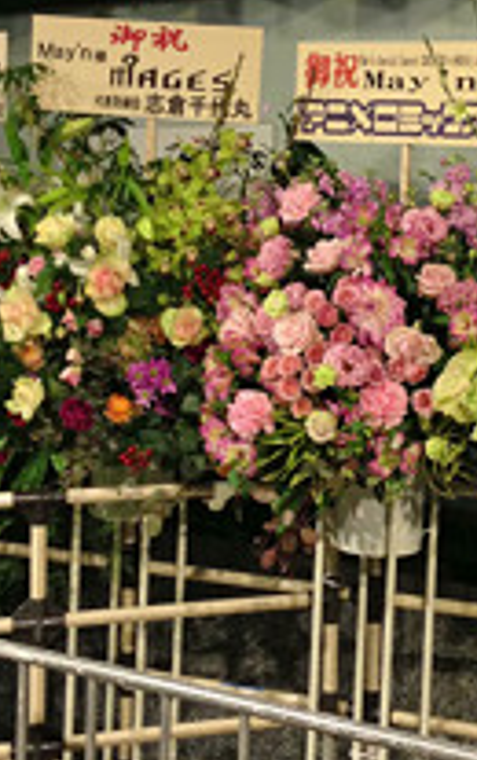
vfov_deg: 27.0
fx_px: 1575
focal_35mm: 76
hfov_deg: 17.1
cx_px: 356
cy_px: 297
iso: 160
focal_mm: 4.13
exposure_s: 1/20
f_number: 2.4
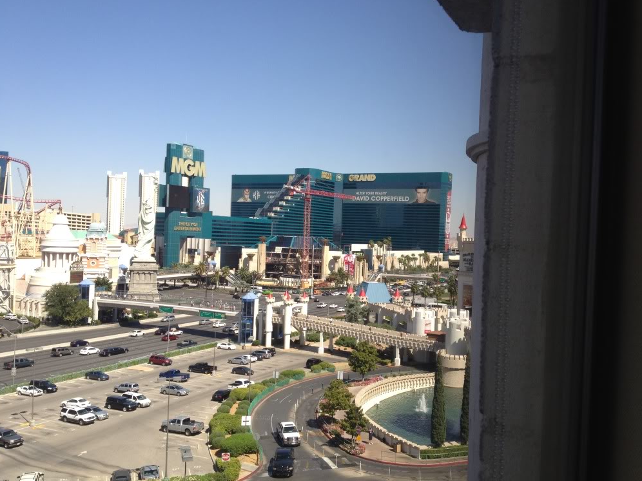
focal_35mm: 36
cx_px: 324
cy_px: 244
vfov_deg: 39.7
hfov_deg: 51.4
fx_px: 668
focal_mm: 4.3
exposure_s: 1/699
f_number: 2.4
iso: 64
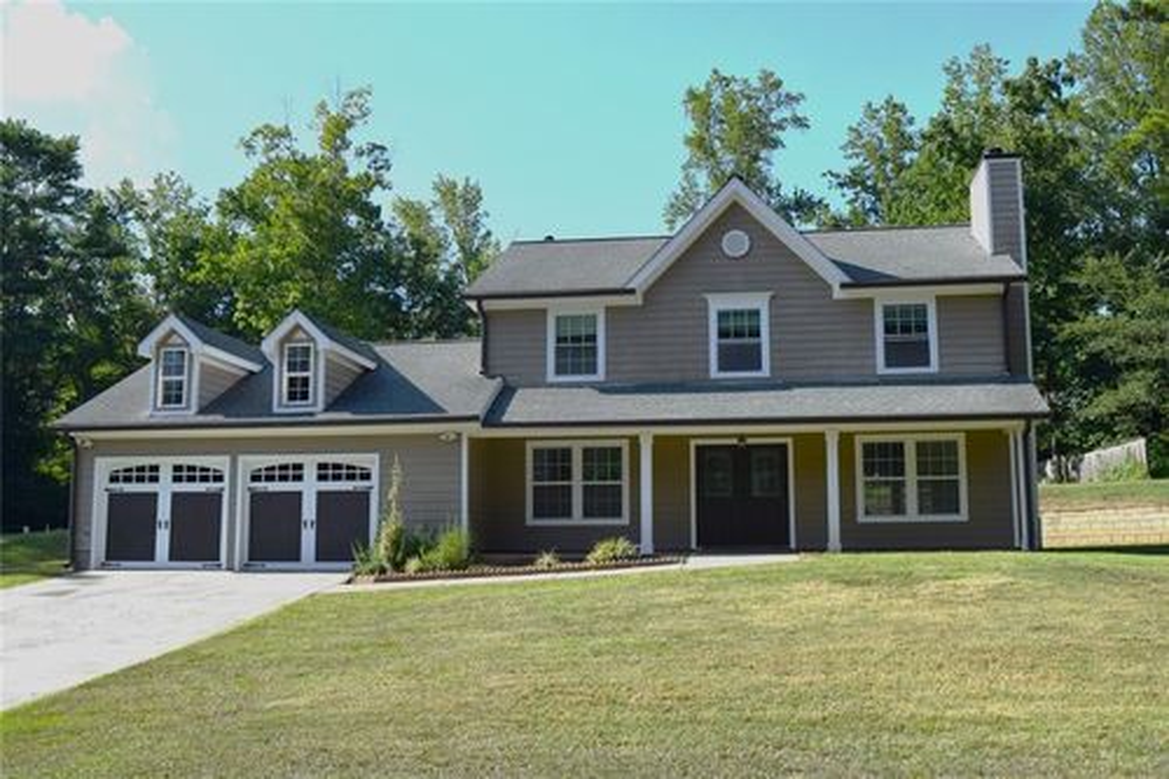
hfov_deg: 51.3
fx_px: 1217
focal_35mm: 38
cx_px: 584
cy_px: 390
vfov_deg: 35.5
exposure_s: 1/320
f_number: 9
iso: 200
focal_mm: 25
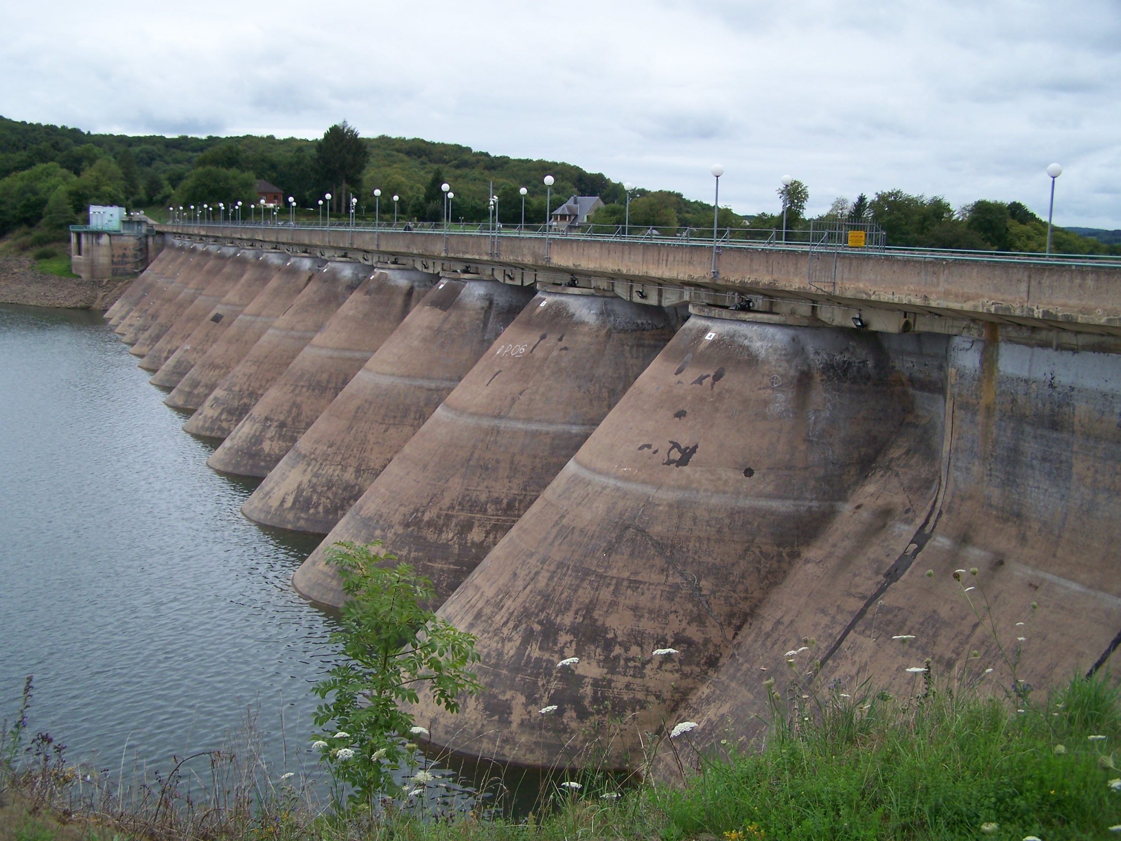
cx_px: 560
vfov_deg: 37.7
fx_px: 1231
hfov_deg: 49.0
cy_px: 420
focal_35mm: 38
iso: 64
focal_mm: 6.3
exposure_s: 1/400
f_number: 2.8
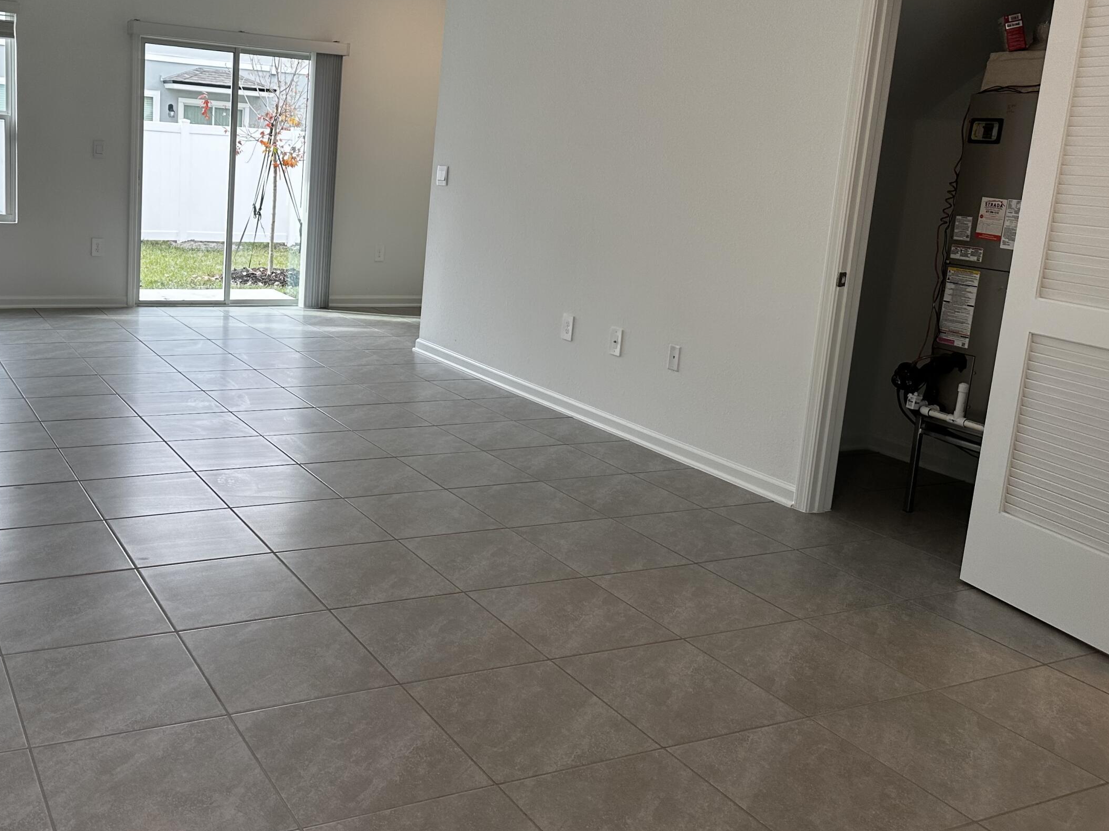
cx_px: 351
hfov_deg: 52.7
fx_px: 1089
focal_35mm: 34
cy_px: 330
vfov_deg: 41.6
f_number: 1.78
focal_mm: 6.86
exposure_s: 1/176
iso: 80
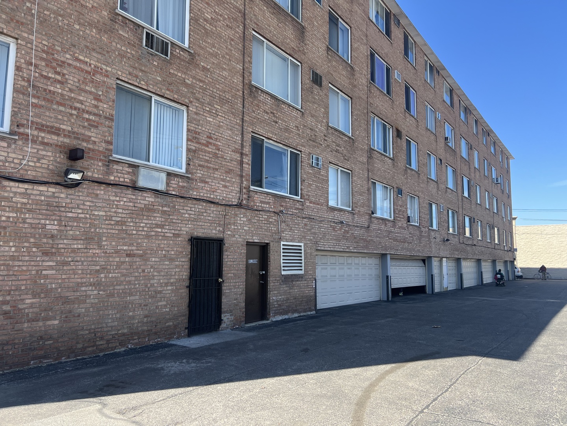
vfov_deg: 53.1
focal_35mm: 26
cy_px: 213
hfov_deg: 67.3
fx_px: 426
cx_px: 284
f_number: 1.5
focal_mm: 5.7
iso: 50
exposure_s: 1/1377
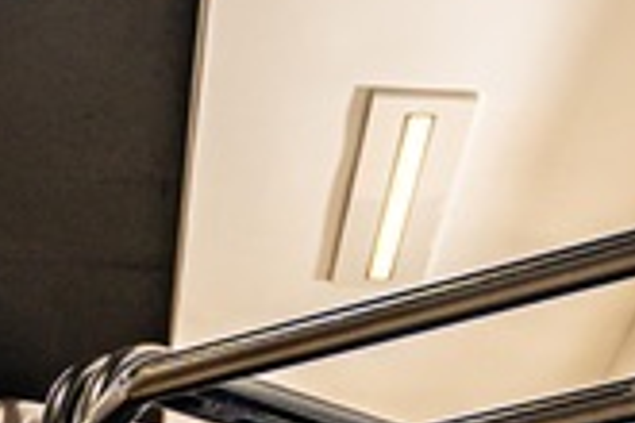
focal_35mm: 199
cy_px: 1008
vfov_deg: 6.6
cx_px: 471
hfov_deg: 10.3
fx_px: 3510
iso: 250
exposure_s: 1/200
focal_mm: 32
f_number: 2.8
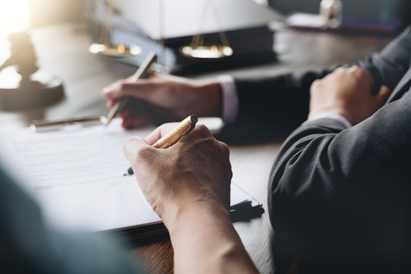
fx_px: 548
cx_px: 206
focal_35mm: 48
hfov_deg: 41.1
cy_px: 137
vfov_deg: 28.1
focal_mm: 32.1
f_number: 2.8
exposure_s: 1/170
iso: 200
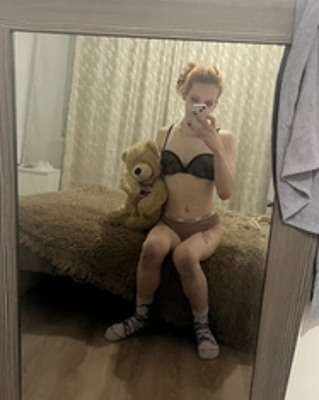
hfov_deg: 38.2
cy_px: 231
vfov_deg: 46.7
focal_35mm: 39
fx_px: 461
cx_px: 157
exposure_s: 1/26
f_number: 1.6
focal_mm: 5.1
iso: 640
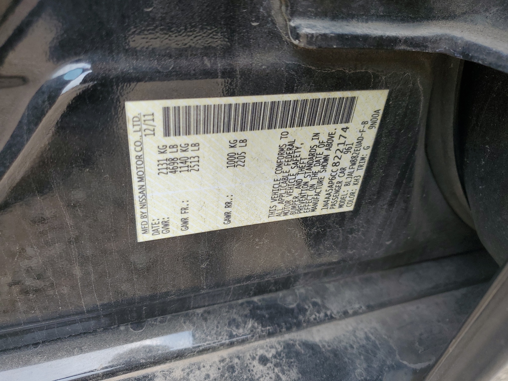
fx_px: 382
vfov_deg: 53.1
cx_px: 254
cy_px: 190
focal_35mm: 26
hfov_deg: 67.3
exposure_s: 1/312
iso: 50
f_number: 1.5
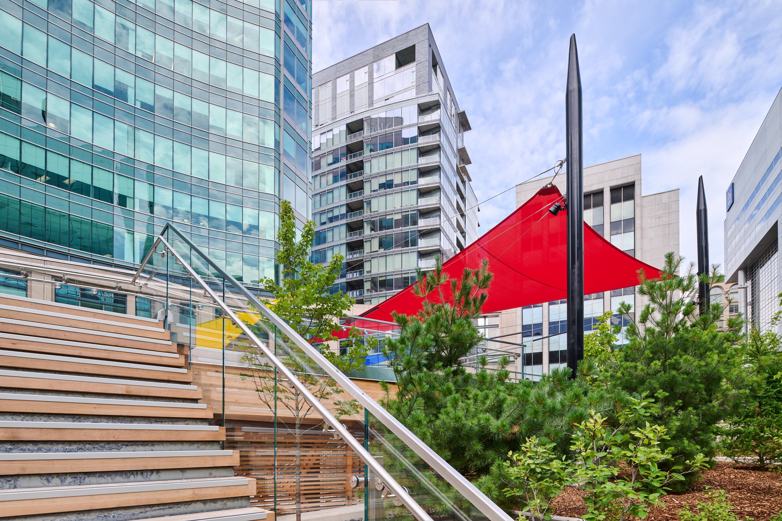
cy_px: 260
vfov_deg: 64.5
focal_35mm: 19
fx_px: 413
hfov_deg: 86.9
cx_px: 391
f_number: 8
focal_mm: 19
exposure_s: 1/80
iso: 100
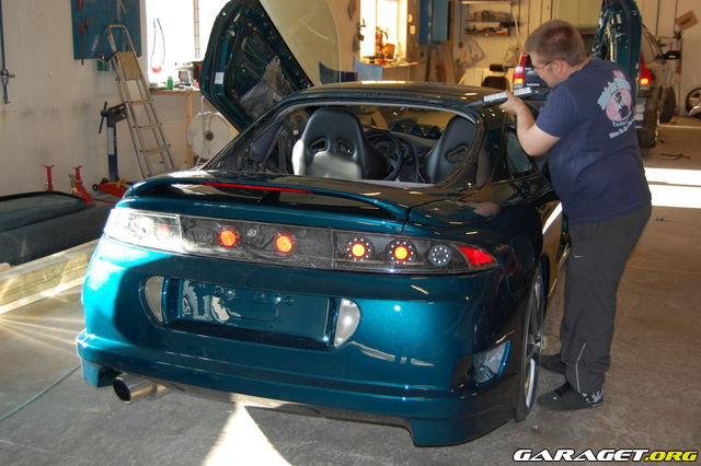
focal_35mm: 45
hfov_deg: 43.6
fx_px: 876
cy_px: 233
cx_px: 350
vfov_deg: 29.8
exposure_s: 1/60
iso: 400
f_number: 4.2
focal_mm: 30
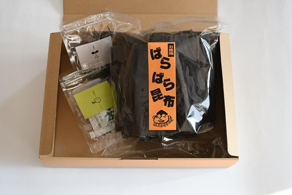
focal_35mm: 48
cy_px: 98
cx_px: 146
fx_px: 389
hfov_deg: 41.1
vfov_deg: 28.0
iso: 1000
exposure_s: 1/160
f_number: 6.3
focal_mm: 32
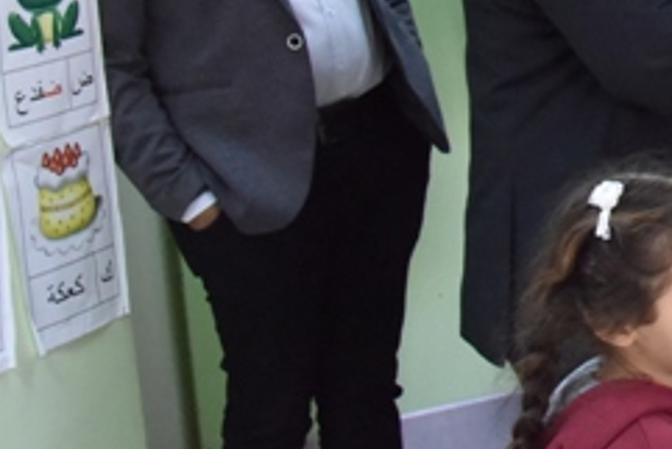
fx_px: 1905
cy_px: -93
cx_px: 1140
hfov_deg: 17.1
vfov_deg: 13.1
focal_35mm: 102
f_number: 5.6
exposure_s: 1/125
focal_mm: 24
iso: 2500
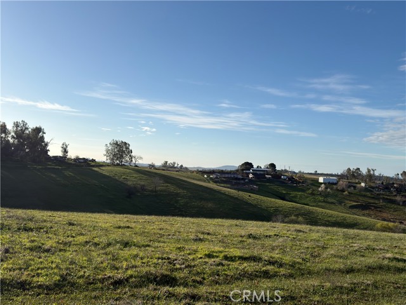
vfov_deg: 40.7
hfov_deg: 52.6
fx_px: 411
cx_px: 203
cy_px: 152
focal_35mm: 35
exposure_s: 1/10417
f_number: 1.78
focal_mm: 6.76
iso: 100
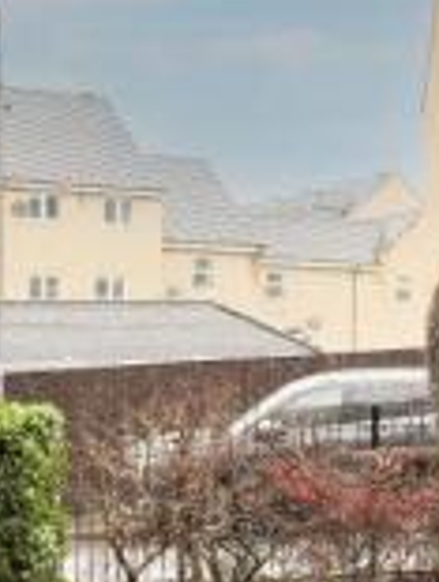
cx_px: 265
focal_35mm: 90
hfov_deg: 16.5
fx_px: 1516
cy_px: 422
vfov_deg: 21.6
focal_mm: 6.76
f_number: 1.8
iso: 80
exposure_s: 1/400
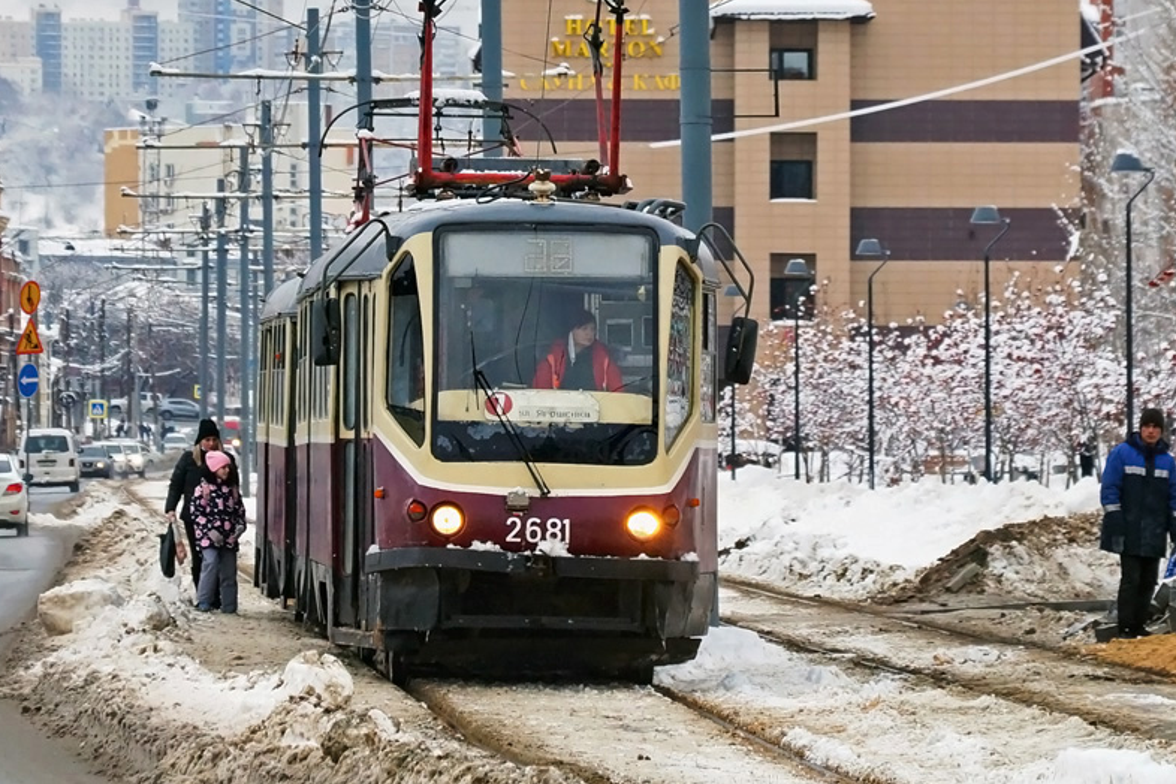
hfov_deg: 8.2
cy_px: 223
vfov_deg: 5.5
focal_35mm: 252
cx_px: 592
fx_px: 8231
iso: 400
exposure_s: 1/400
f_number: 5.6
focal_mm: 110
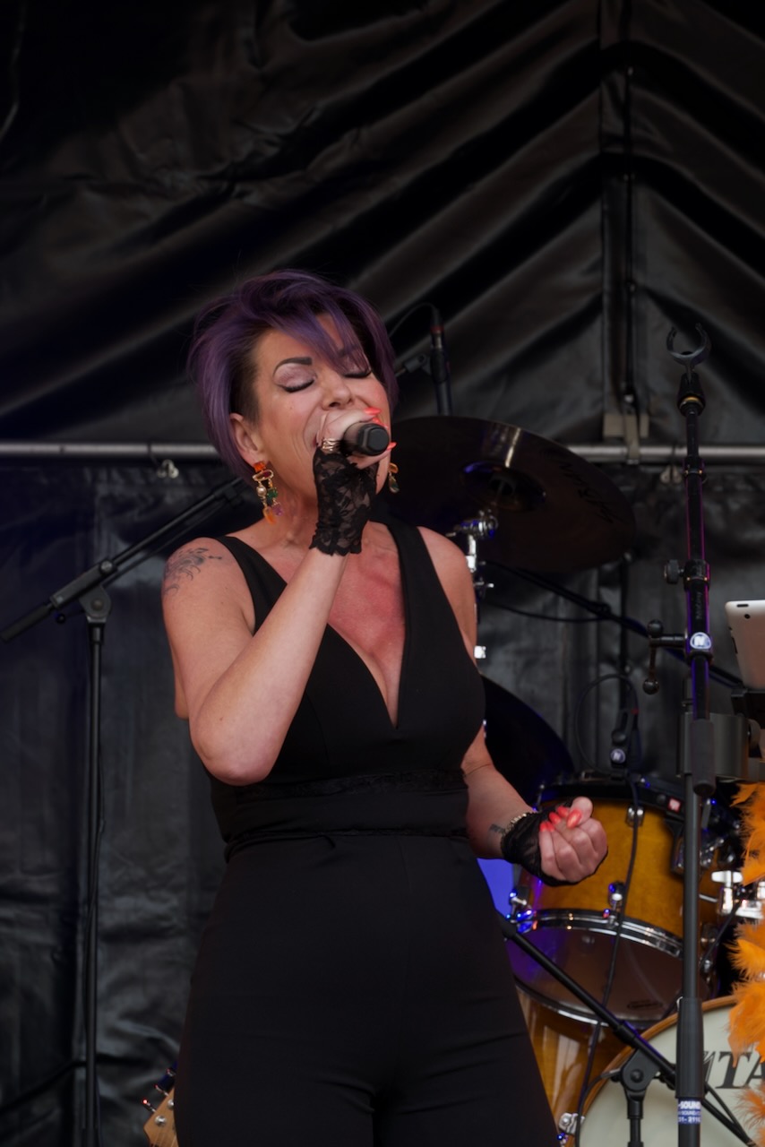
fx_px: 4906
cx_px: 382
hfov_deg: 8.9
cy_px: 574
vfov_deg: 13.3
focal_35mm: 154
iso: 100
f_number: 4
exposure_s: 1/125
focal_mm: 56.39
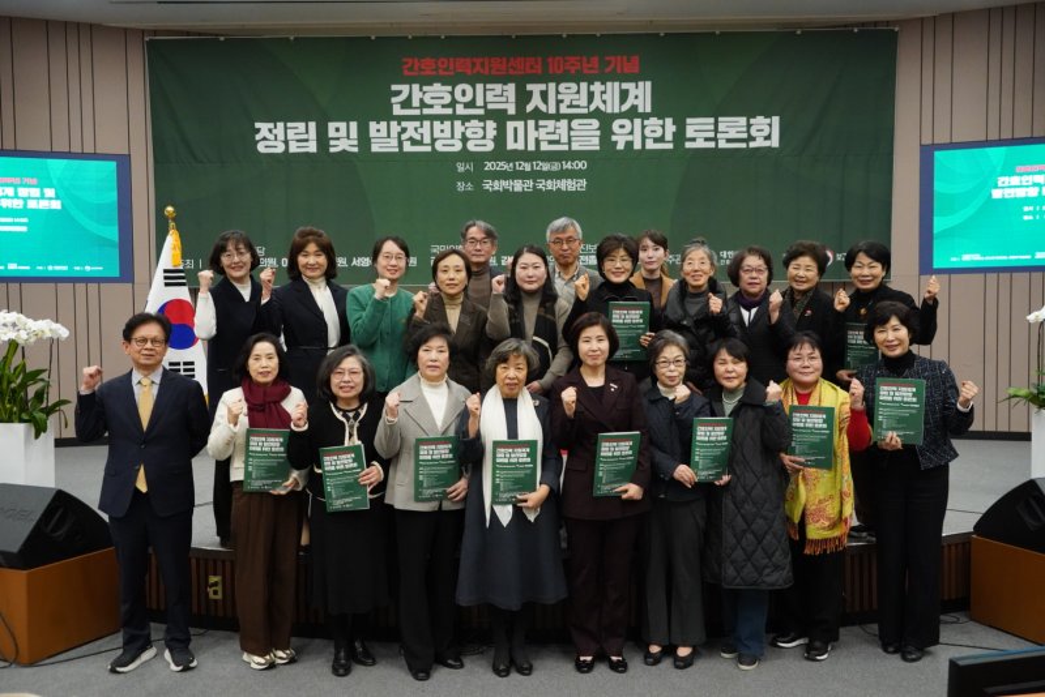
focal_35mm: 30
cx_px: 522
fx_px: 871
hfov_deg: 61.9
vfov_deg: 43.6
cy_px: 348
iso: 8000
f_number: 5
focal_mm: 30
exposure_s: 1/320
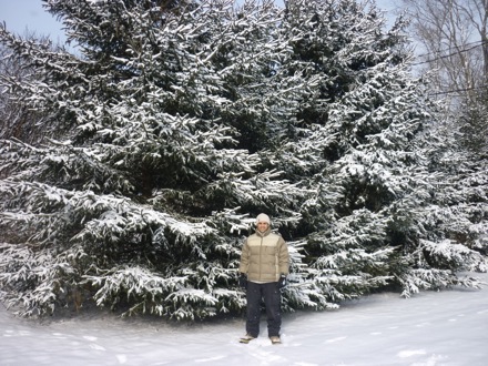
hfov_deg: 55.4
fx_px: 465
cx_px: 244
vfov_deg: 42.9
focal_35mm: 33
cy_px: 183
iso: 80
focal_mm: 5.5
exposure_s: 1/125
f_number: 8
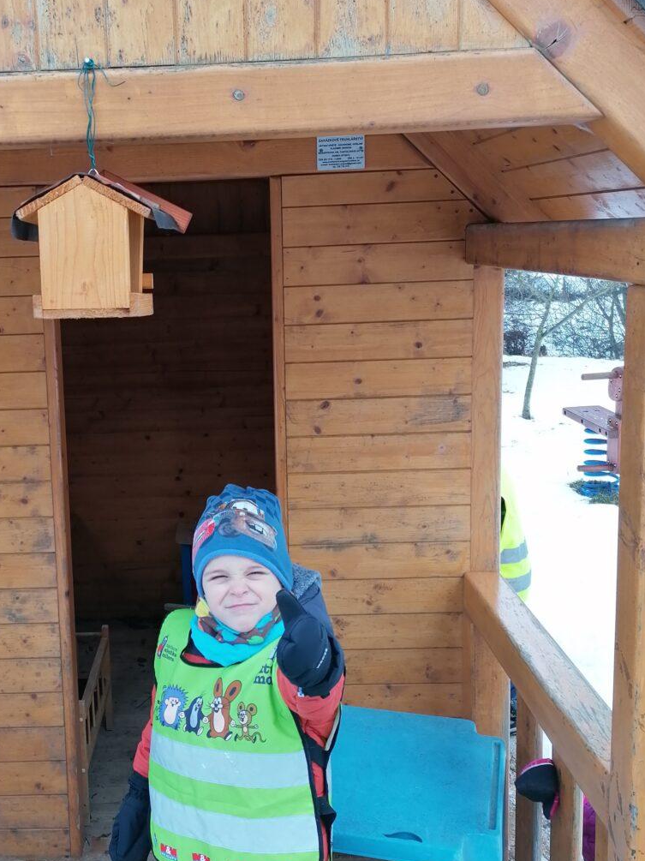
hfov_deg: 33.1
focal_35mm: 43
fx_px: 1069
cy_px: 405
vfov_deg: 43.8
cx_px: 189
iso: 50
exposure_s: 1/100
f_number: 1.8
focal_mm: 4.75
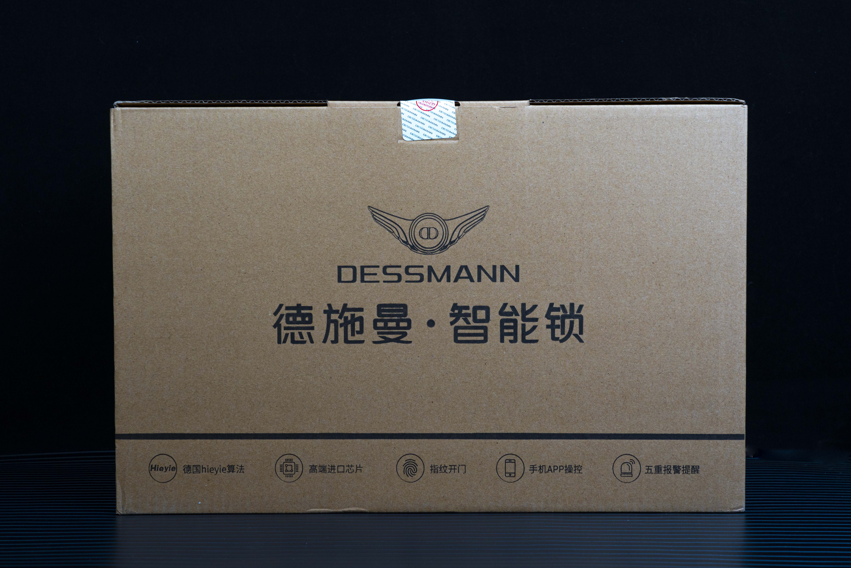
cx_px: 426
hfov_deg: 37.5
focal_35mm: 53
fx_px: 1253
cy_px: 284
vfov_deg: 25.5
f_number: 8
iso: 500
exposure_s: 1/80
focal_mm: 53
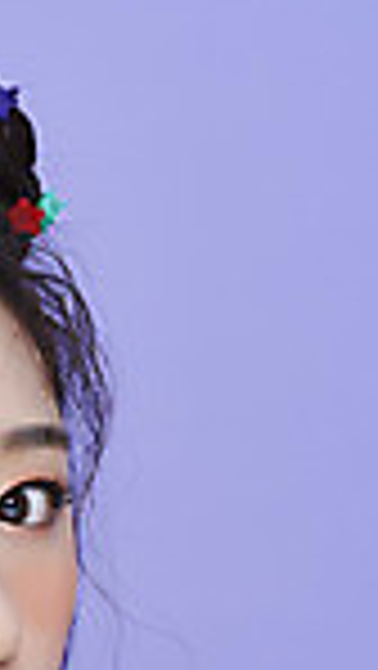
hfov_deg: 4.1
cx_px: -83
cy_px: 769
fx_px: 5265
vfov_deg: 7.2
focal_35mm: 296
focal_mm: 105
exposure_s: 1/125
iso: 64
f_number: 11
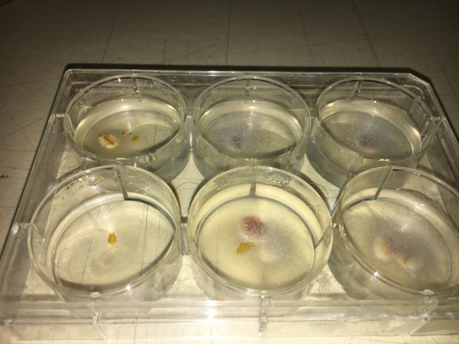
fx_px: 385
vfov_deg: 48.2
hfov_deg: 61.7
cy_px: 172
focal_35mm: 29
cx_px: 230
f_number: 2.2
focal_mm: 4.15
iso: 25
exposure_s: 1/298
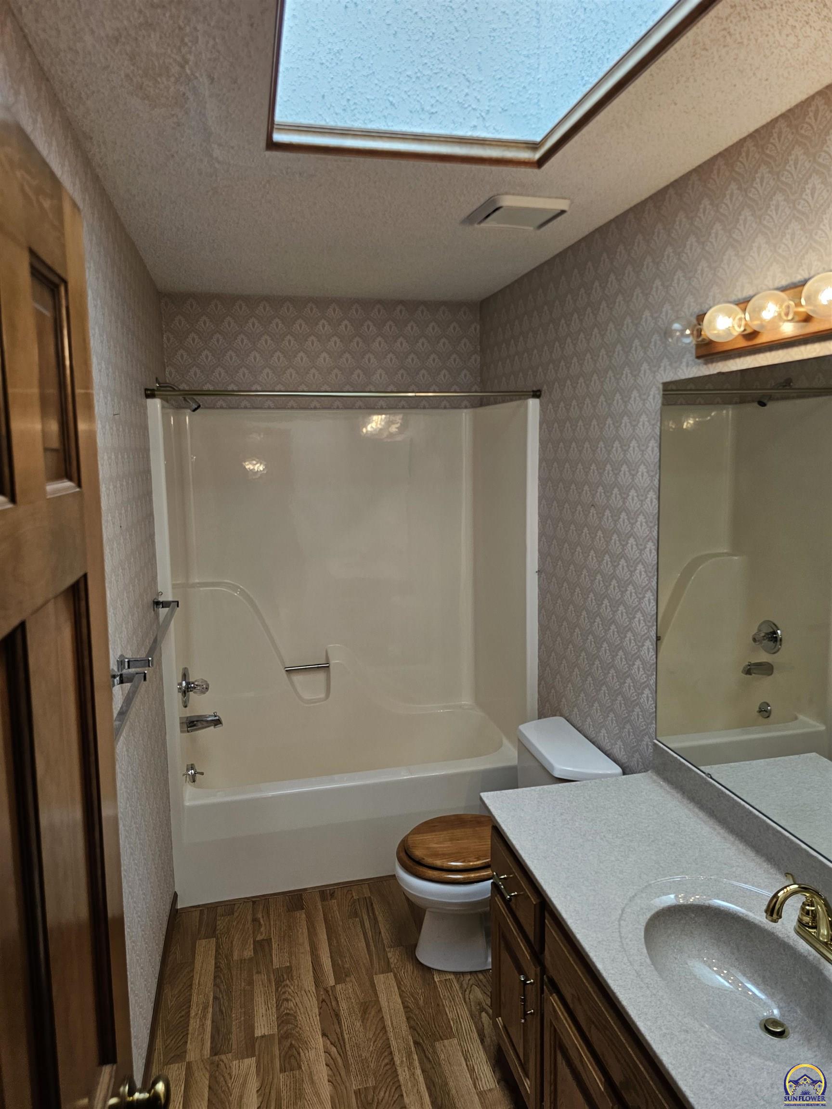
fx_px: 737
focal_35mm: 23
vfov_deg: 73.9
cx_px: 416
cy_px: 554
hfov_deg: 58.9
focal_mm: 6.3
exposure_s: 1/120
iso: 160
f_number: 1.7
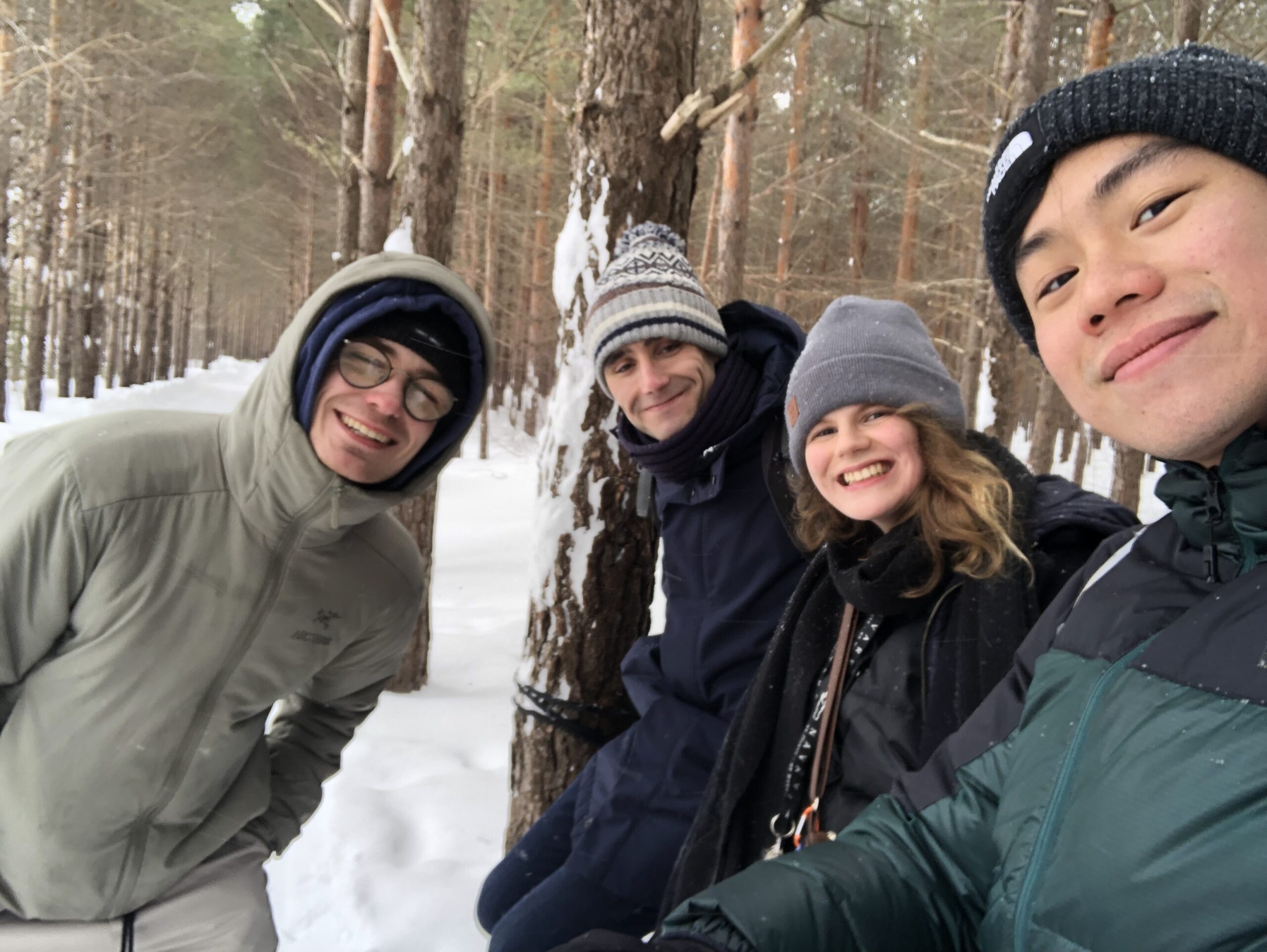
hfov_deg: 56.8
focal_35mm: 32
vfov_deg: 44.2
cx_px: 634
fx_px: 1172
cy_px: 476
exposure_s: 1/120
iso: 40
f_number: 2.2
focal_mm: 2.87
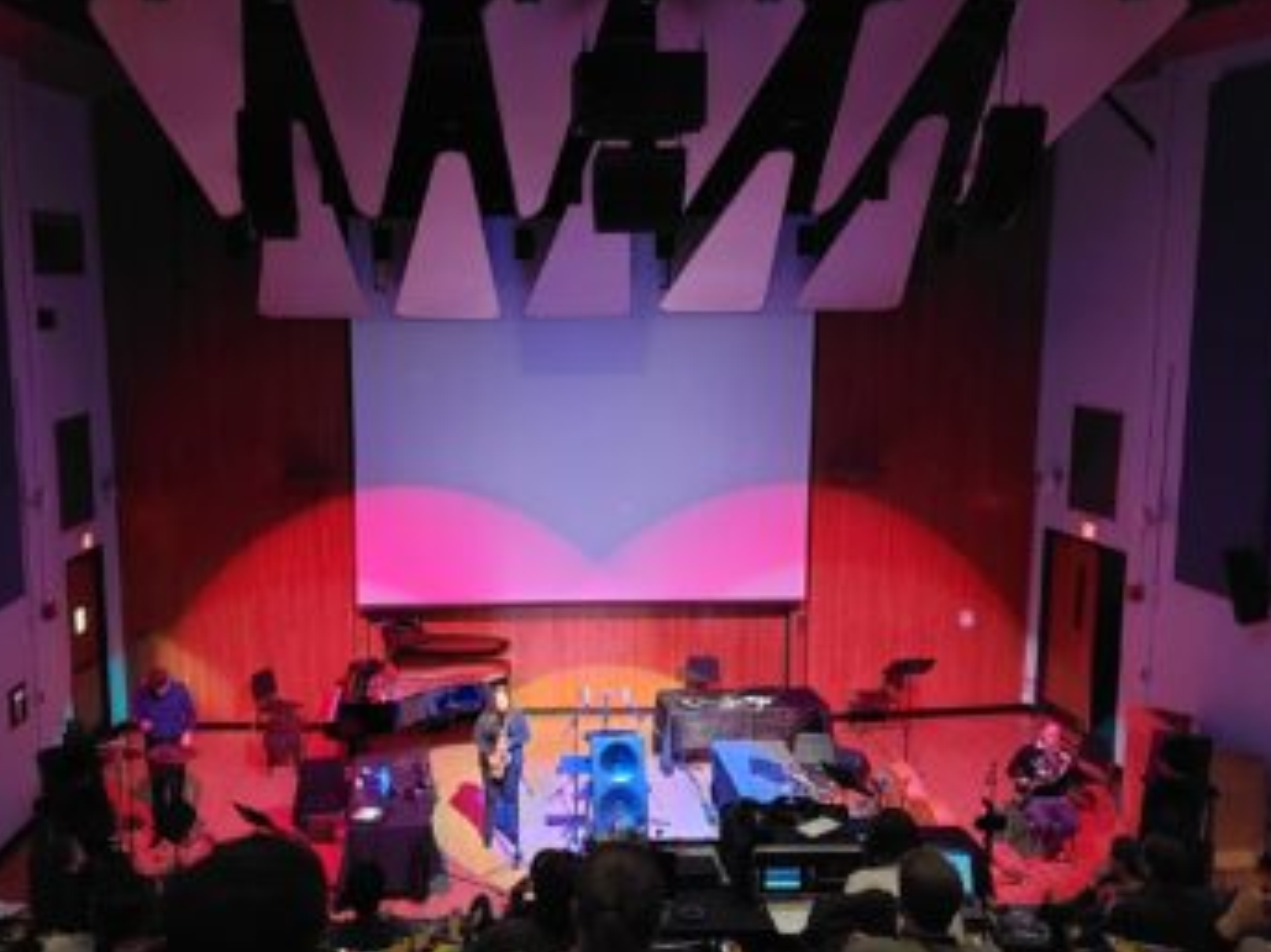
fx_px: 1285
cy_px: 480
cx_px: 500
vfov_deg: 40.7
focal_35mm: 35
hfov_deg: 52.2
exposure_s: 1/24
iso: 1000
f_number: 1.8
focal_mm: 5.23
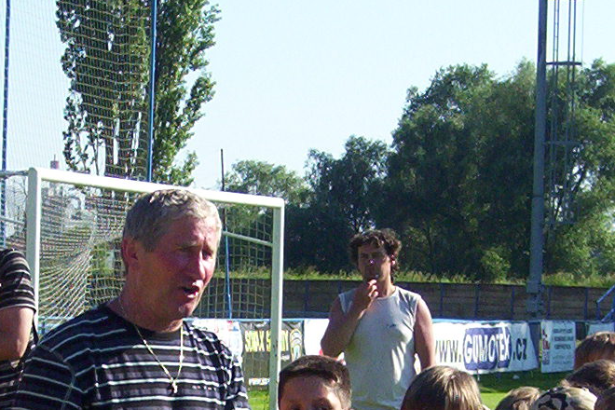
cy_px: 498
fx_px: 3433
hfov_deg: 10.2
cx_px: 280
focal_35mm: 201
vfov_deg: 6.8
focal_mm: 9.92
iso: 100
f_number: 5
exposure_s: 1/566
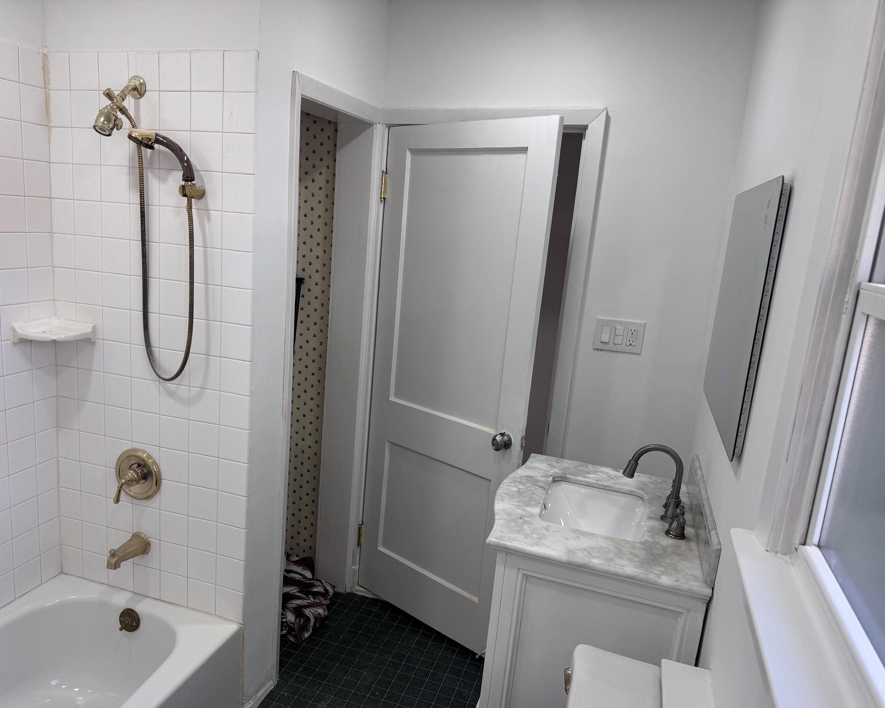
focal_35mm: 26
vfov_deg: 54.9
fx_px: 681
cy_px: 367
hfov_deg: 65.8
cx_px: 395
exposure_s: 1/121
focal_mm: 6.76
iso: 64
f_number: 1.78
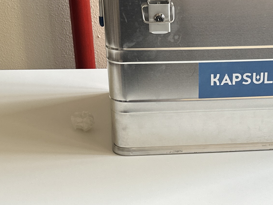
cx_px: 224
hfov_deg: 22.4
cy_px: 218
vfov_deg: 16.7
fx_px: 678
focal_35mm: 86
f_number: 1.78
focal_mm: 6.86
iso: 80
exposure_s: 1/121
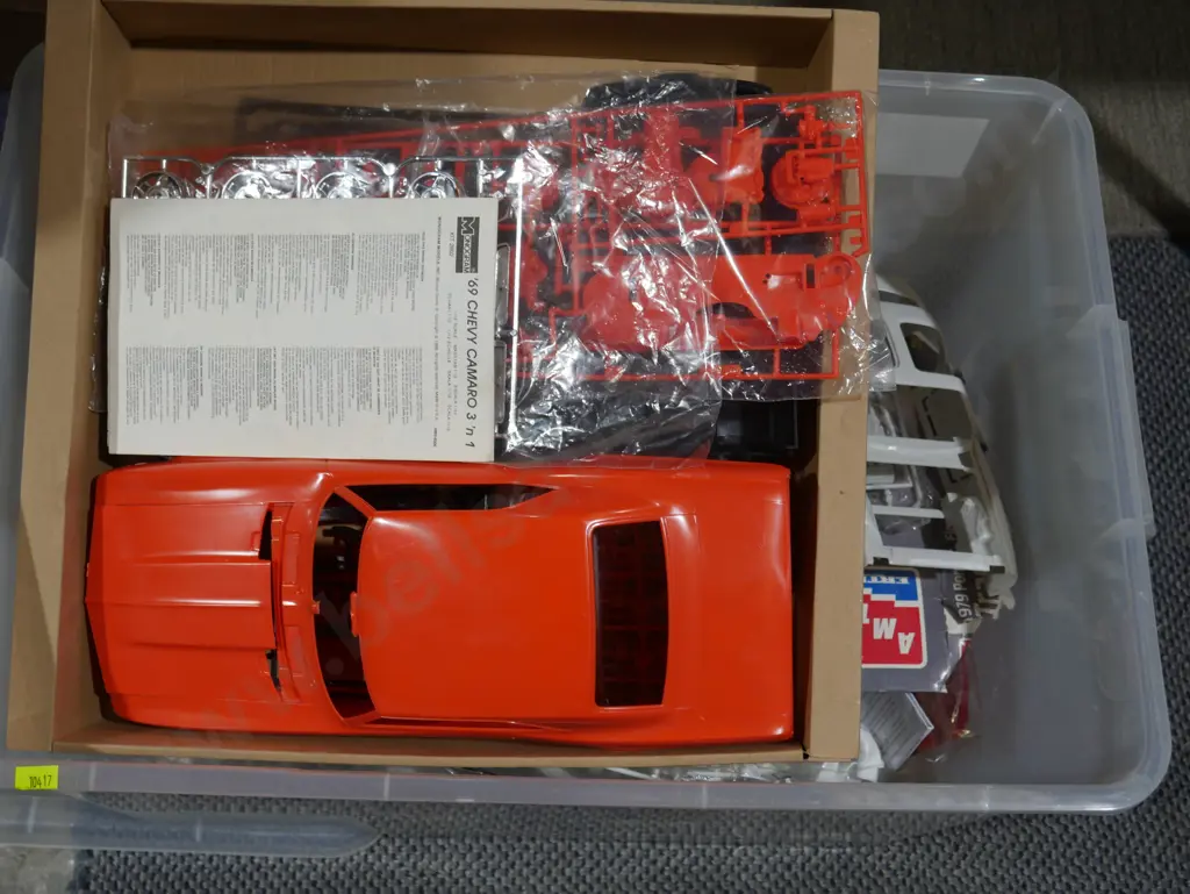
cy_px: 447
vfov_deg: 31.5
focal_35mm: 46
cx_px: 595
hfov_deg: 41.2
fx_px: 1582
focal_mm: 23
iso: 250
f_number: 5.1
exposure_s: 1/60
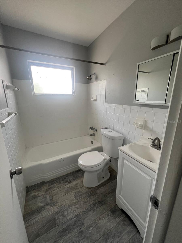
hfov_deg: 89.9
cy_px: 122
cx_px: 91
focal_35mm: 13
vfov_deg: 106.2
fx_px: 91
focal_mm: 1.57
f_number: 1.8
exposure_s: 1/99
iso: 125
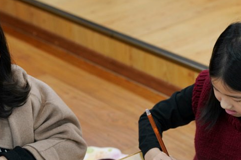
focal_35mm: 130
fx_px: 870
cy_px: 127
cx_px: 83
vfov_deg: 10.5
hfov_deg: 15.7
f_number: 3.5
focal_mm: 70
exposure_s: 1/160
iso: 1600
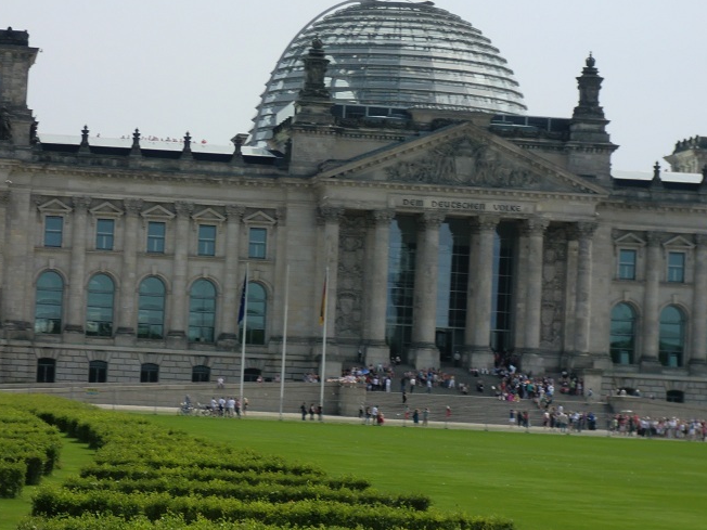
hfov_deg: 14.9
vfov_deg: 11.2
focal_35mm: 132
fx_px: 2696
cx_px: 308
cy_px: 199
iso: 64
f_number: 5.6
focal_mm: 18.9
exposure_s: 1/400
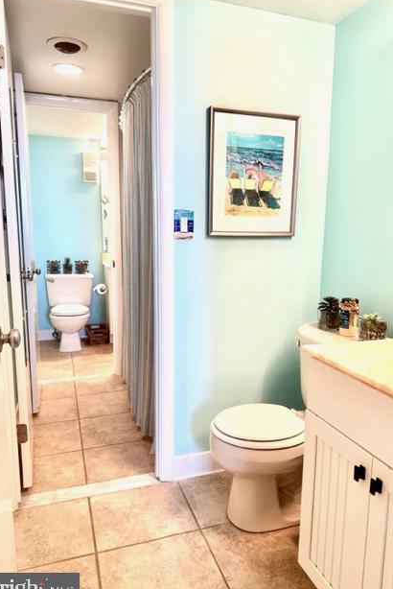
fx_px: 425
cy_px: 298
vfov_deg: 69.4
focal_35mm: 26
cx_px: 210
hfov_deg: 49.6
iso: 100
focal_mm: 6.86
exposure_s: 1/120
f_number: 1.78
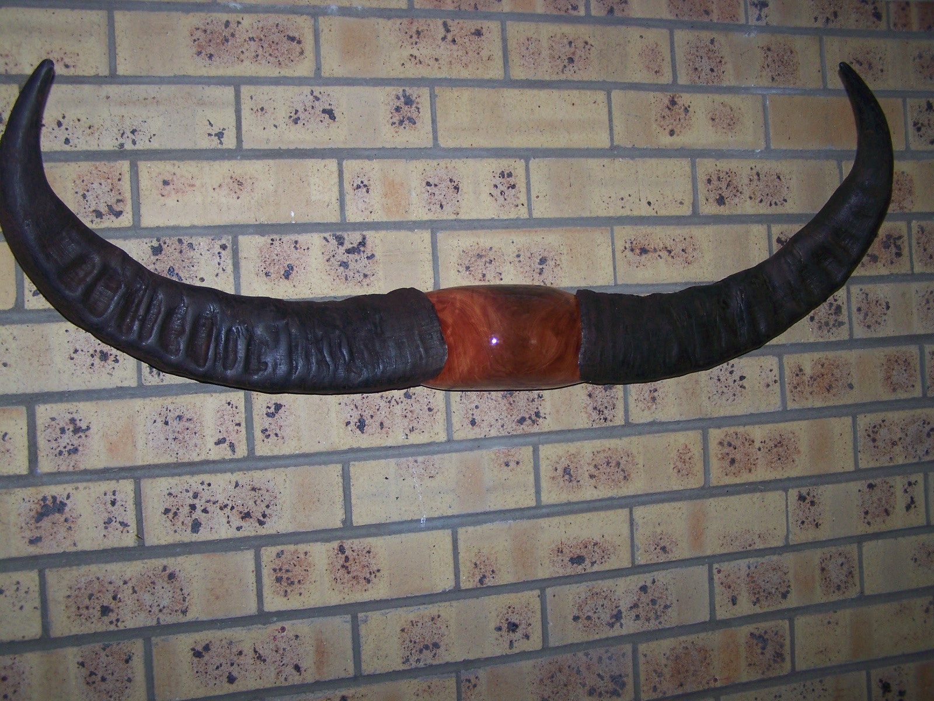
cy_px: 350
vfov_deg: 37.7
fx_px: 1025
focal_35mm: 38
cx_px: 467
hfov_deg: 49.0
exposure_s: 1/60
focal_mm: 6.3
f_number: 2.8
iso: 80
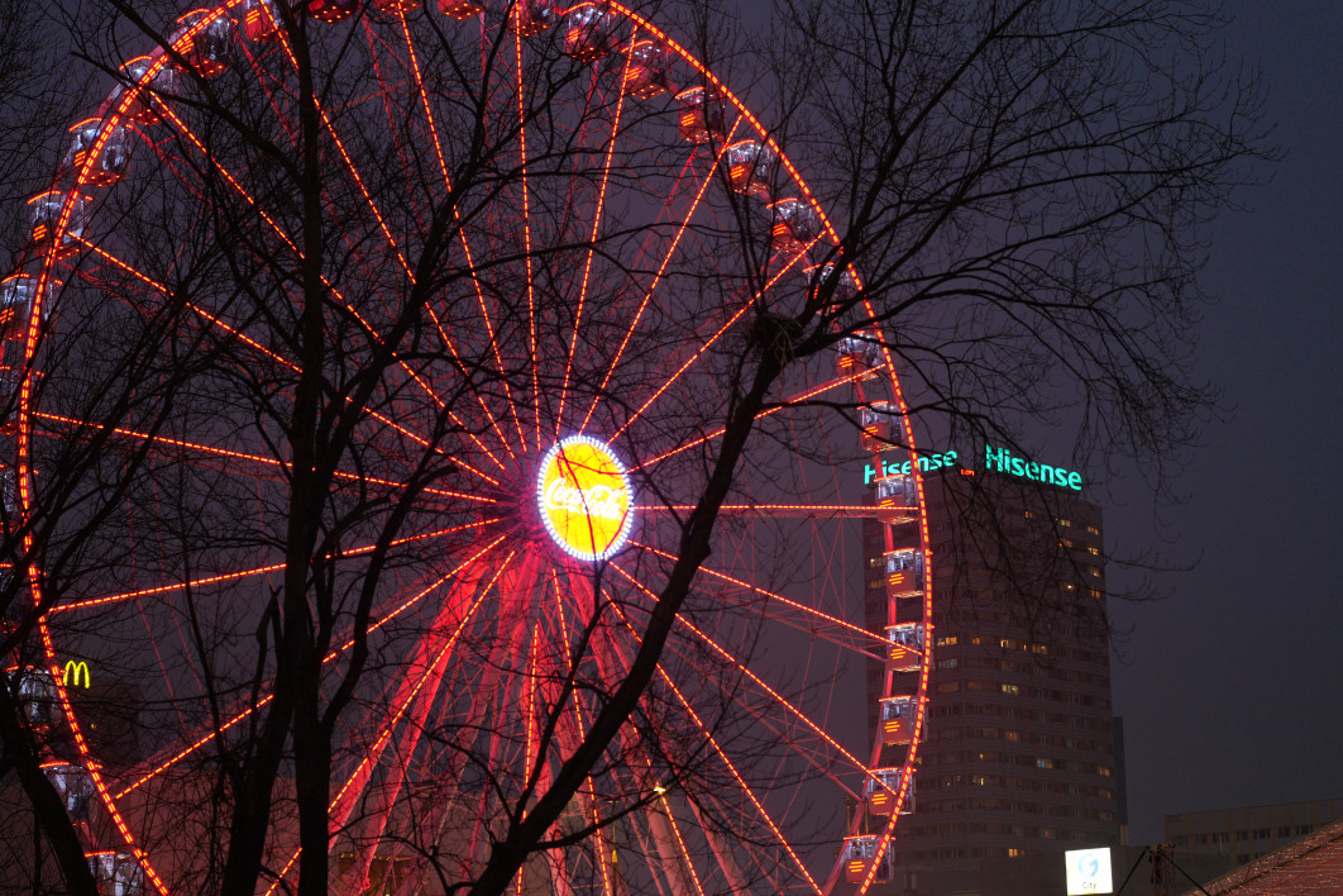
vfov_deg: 19.5
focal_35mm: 70
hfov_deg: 28.8
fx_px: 2611
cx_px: 672
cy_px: 448
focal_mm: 70
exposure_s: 1/125
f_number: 2
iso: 800
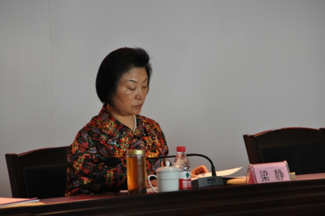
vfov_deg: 6.1
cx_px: 162
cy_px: 108
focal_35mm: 225
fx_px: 2029
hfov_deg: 9.2
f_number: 6.3
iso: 1600
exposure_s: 1/60
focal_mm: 150
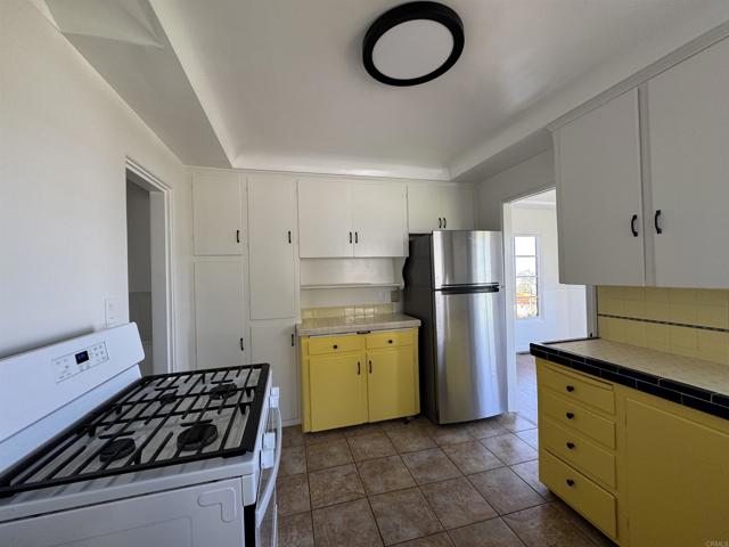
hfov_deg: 102.1
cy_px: 274
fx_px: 295
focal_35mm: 14
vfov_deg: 85.7
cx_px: 364
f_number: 2.2
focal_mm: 2.22
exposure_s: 1/99
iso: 64
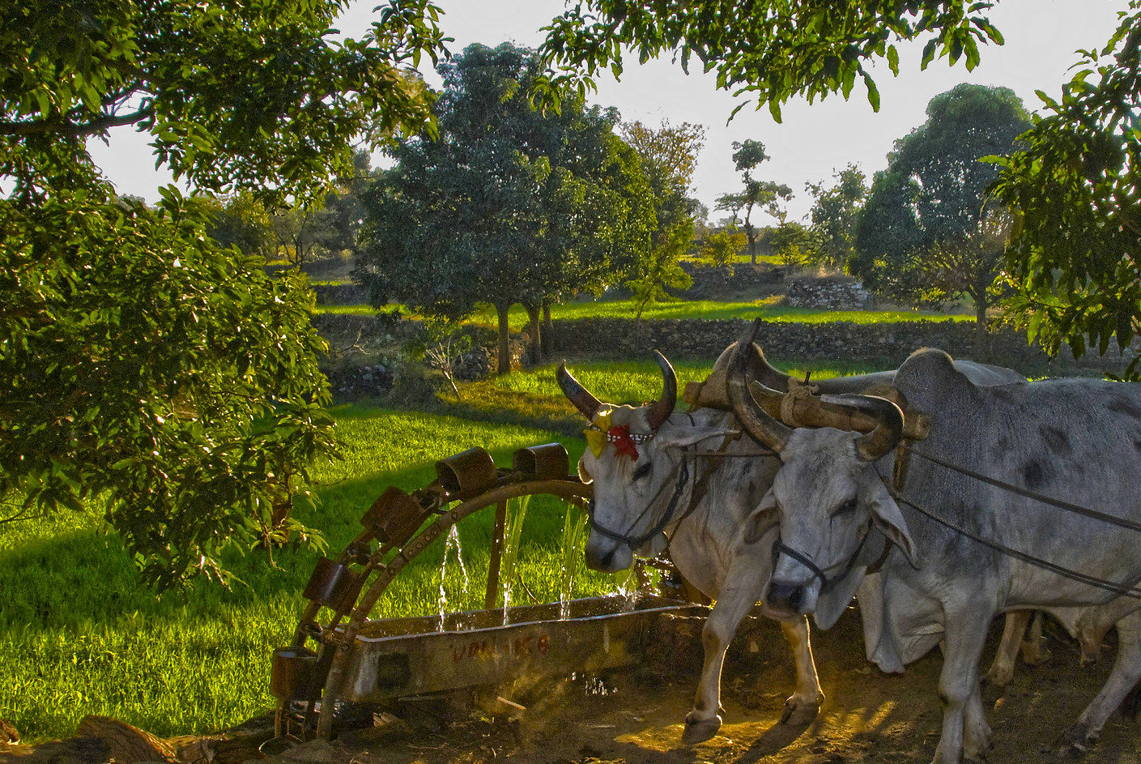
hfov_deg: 42.3
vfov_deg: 29.3
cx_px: 726
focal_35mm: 46
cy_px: 442
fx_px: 1460
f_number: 10
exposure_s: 1/200
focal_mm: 18
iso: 1000
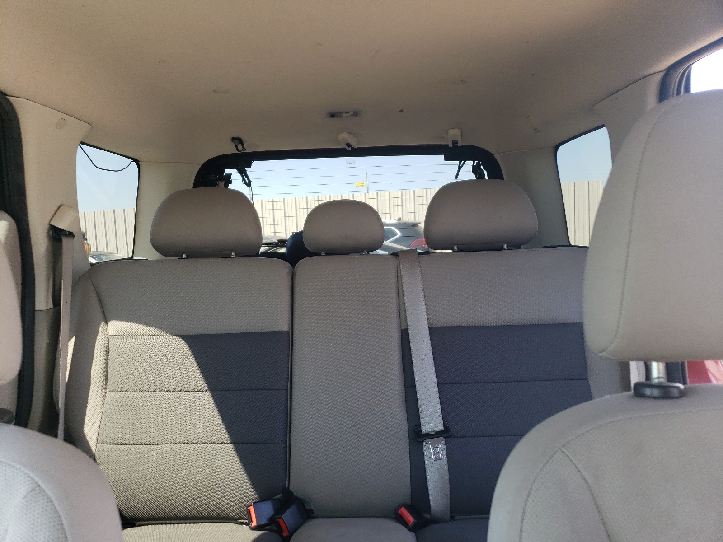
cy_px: 271
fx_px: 543
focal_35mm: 26
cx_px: 362
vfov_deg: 53.1
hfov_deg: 67.3
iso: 50
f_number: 1.5
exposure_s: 1/227
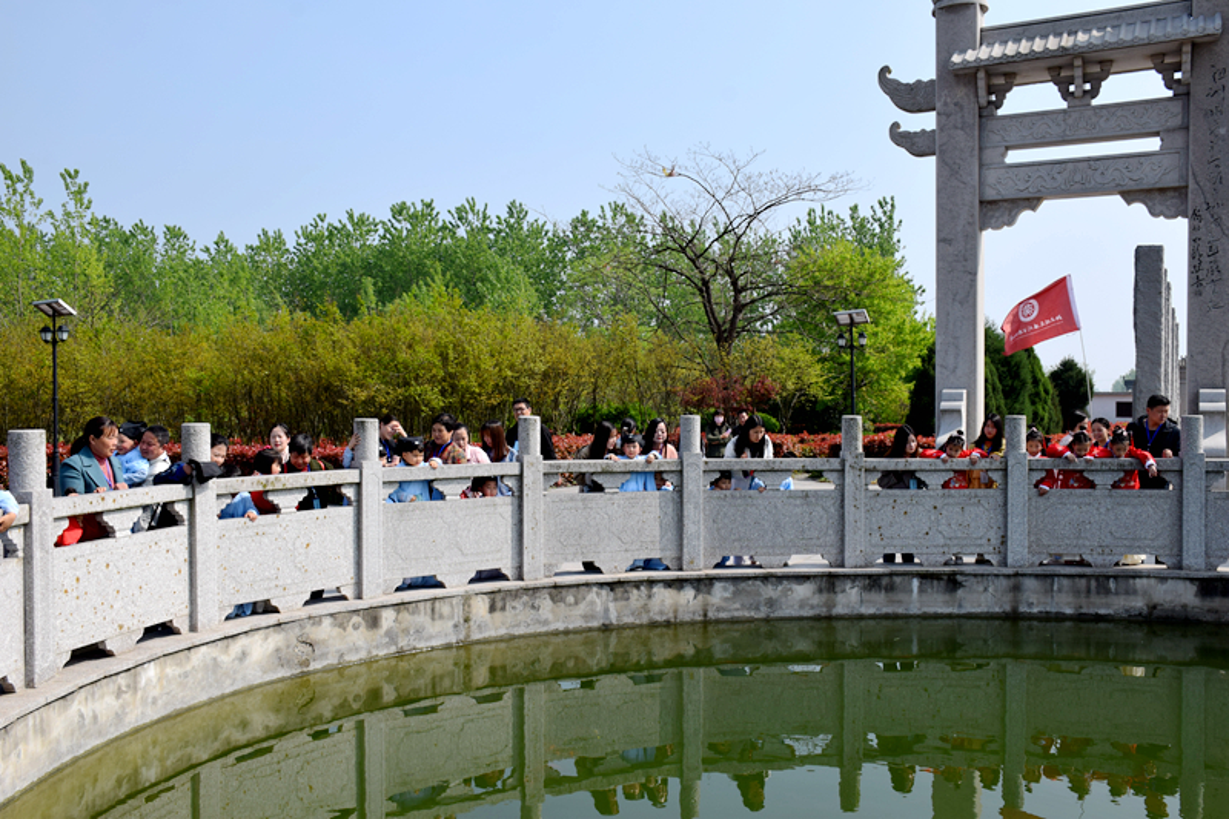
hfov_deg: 57.2
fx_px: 1126
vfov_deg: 40.0
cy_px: 410
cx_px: 614
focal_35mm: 33
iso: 200
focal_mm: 22
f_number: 10
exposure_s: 1/400
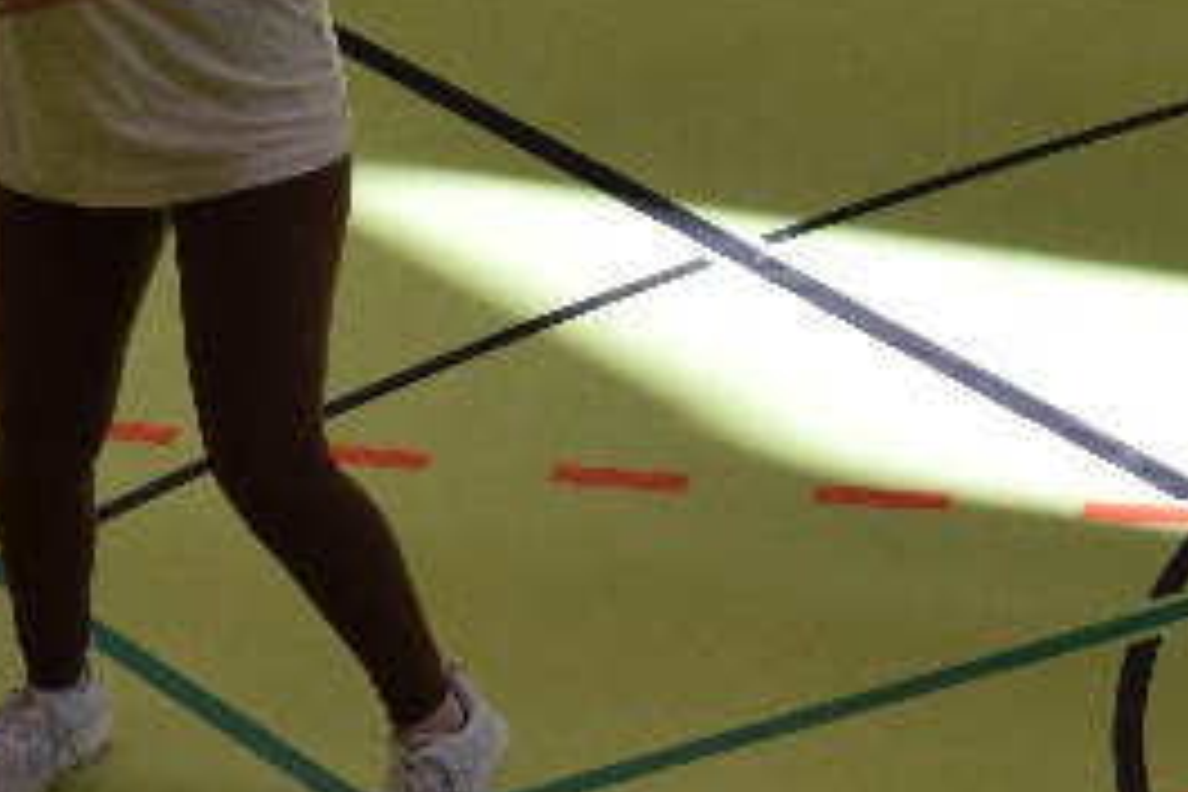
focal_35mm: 284
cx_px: -122
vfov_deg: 4.8
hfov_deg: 7.2
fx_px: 9371
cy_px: -110
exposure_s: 1/500
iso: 1100
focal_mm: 50
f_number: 3.8
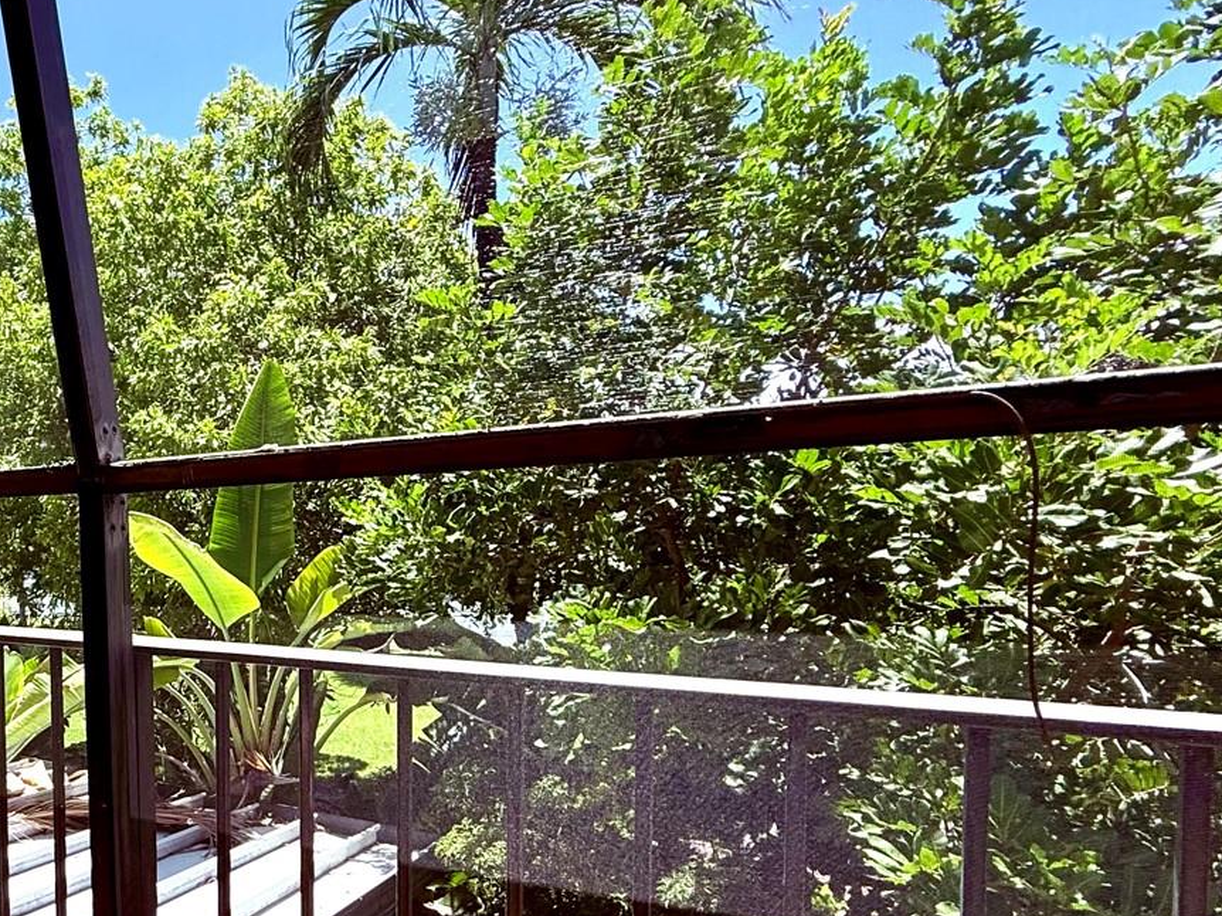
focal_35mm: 26
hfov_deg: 57.4
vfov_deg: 52.6
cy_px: 557
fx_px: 918
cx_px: 113
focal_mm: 2.22
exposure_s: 1/1125
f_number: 2.2
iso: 64
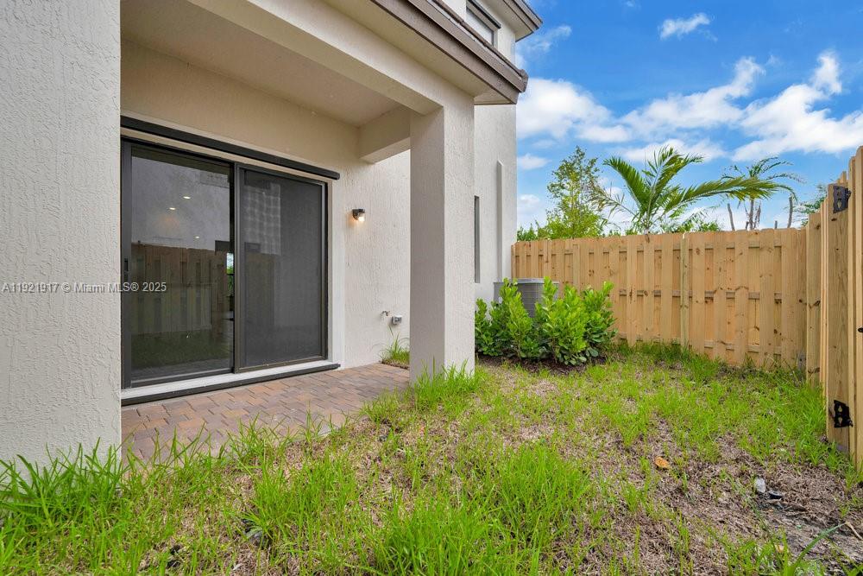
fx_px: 336
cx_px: 432
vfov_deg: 81.2
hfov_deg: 104.2
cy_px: 288
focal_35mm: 14
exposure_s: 1/320
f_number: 4.5
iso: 100
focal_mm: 14
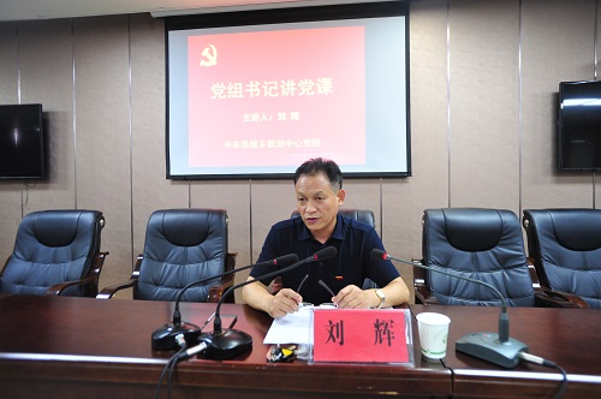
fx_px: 367
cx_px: 300
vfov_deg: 57.1
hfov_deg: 78.7
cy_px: 200
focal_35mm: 22
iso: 1600
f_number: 2.8
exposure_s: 1/50
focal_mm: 22
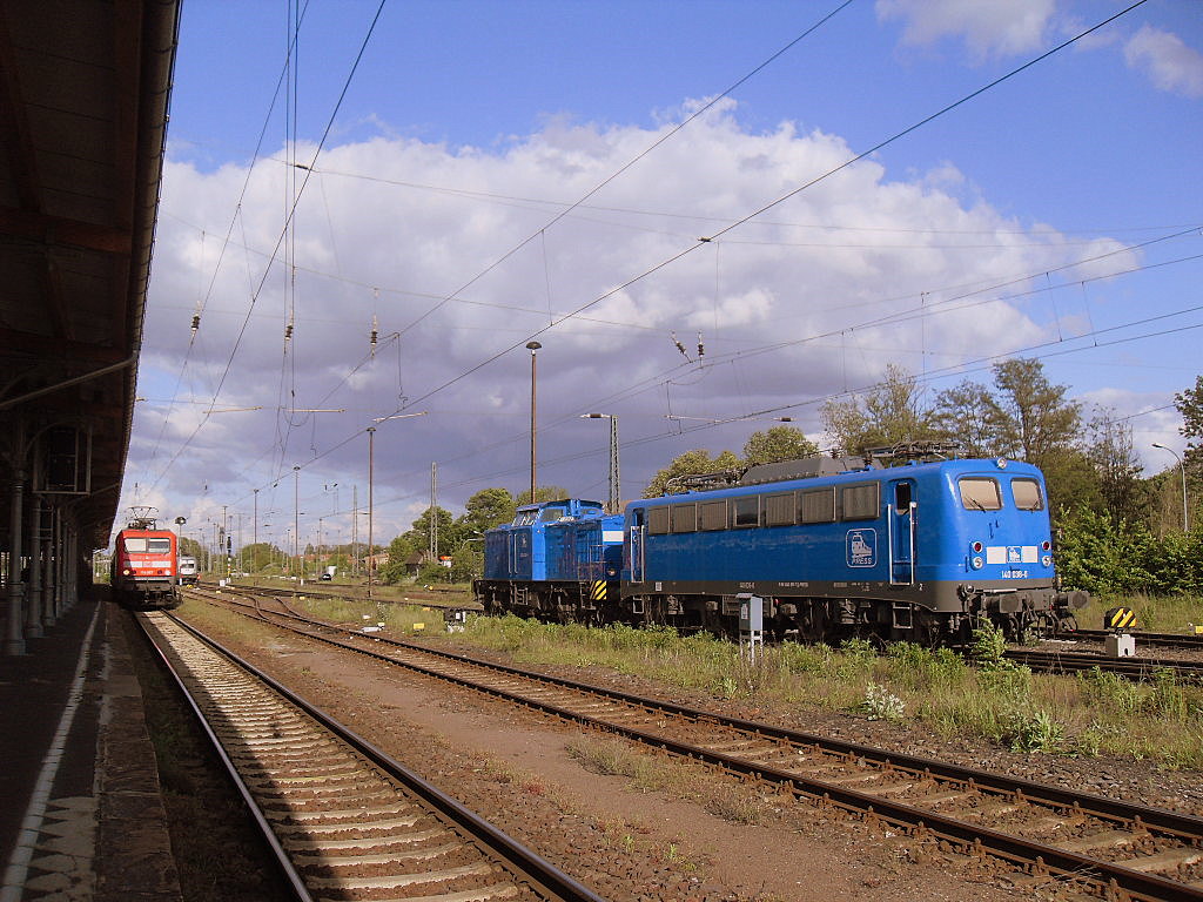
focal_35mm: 34
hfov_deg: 54.0
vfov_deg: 41.8
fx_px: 1182
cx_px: 602
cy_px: 451
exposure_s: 1/250
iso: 80
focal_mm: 6.3
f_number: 7
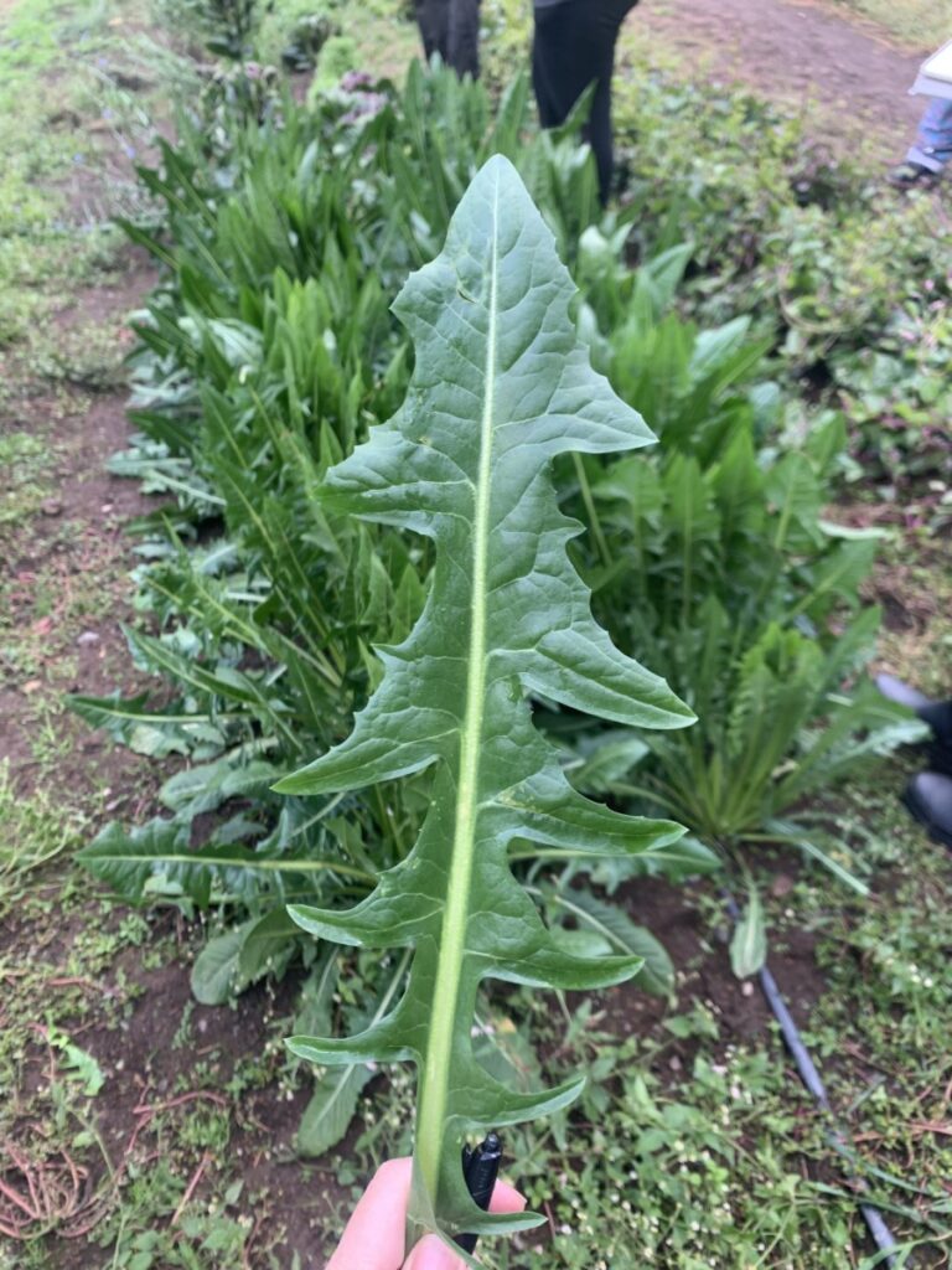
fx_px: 953
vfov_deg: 67.3
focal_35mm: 26
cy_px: 635
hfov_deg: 53.1
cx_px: 476
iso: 32
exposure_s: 1/122
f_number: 1.8
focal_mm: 4.25
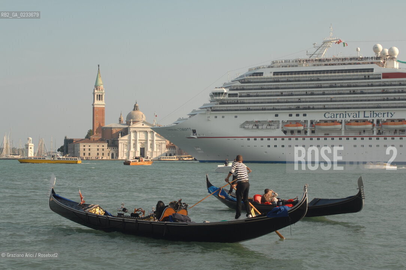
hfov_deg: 28.1
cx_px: 203
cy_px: 135
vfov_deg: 18.9
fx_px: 811
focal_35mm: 72
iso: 100
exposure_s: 1/250
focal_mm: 48
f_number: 7.1
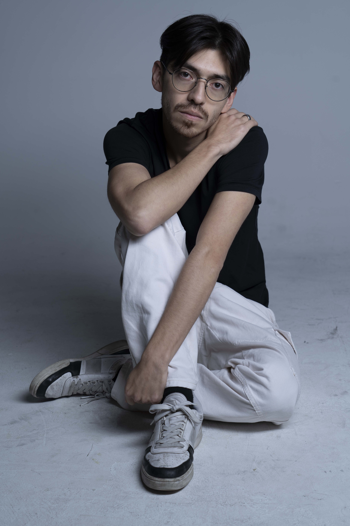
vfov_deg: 33.9
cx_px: 175
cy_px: 263
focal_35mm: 59
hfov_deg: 23.0
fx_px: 860
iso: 100
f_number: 5.6
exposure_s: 1/125
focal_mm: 59
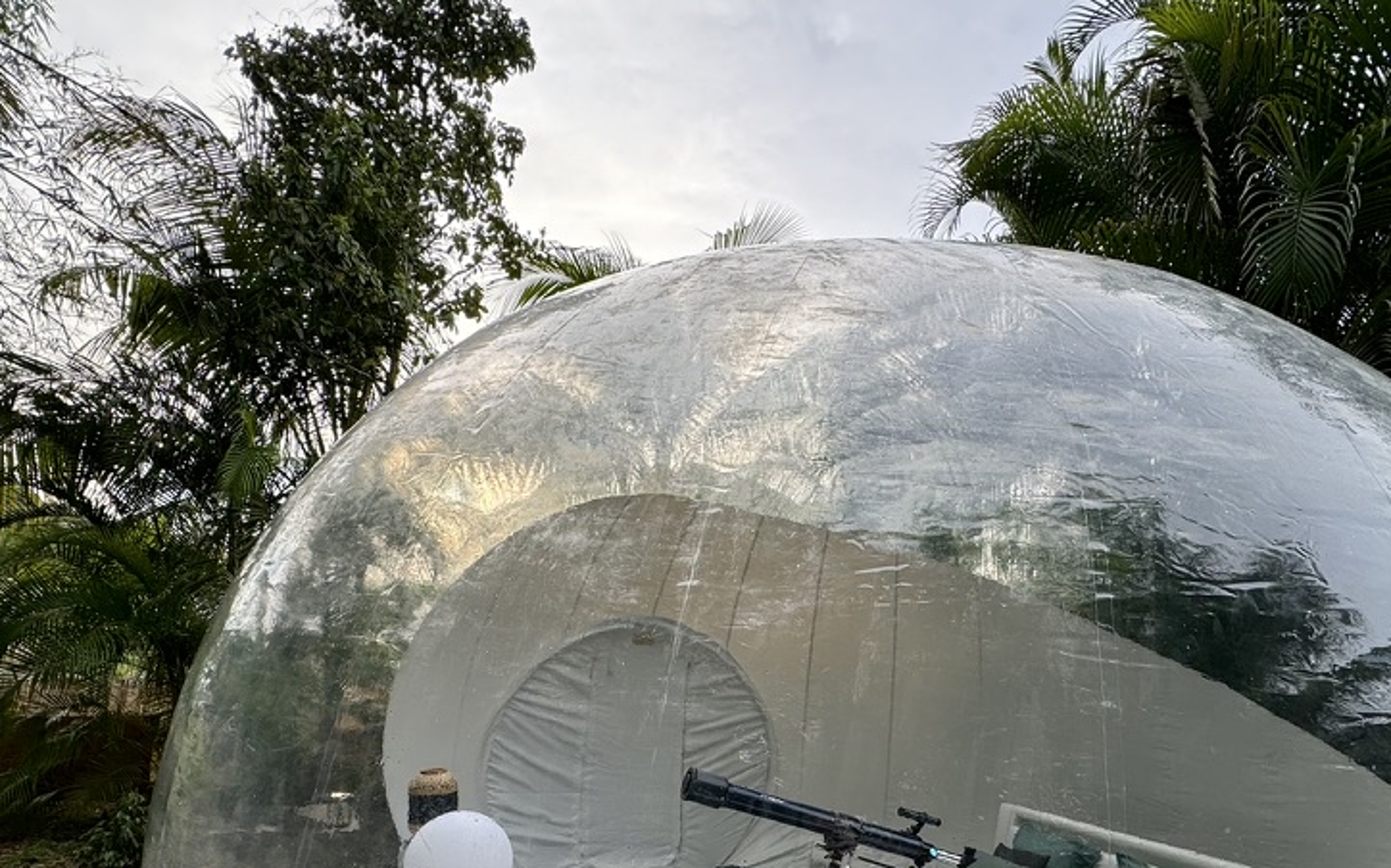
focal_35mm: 21
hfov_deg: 82.1
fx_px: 796
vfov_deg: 55.0
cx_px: 753
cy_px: 630
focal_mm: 2.22
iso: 40
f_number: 2.2
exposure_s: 1/296
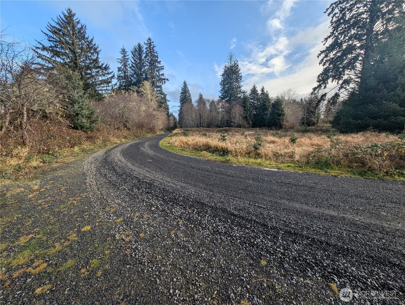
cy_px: 152
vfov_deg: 94.6
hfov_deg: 110.5
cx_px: 202
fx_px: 141
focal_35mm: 12
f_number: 1.95
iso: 39
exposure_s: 1/838
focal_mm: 2.23
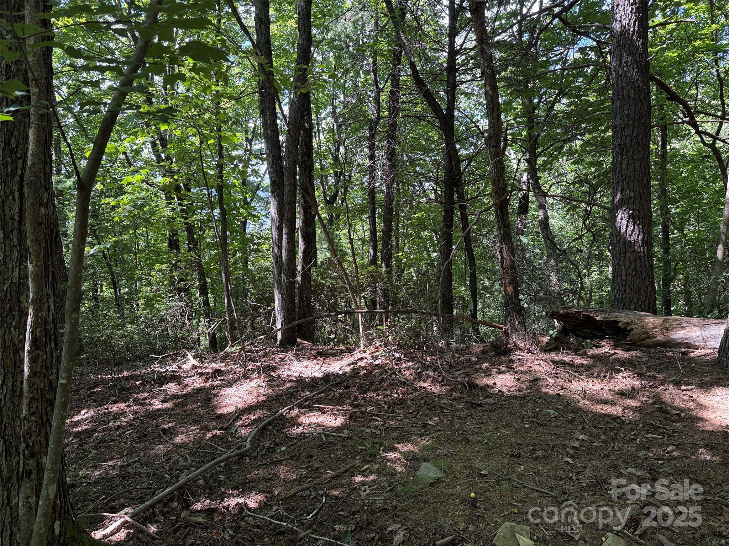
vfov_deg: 56.8
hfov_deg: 71.6
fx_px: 505
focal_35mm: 24
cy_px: 273
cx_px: 364
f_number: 1.78
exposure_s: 1/214
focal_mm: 6.76
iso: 160
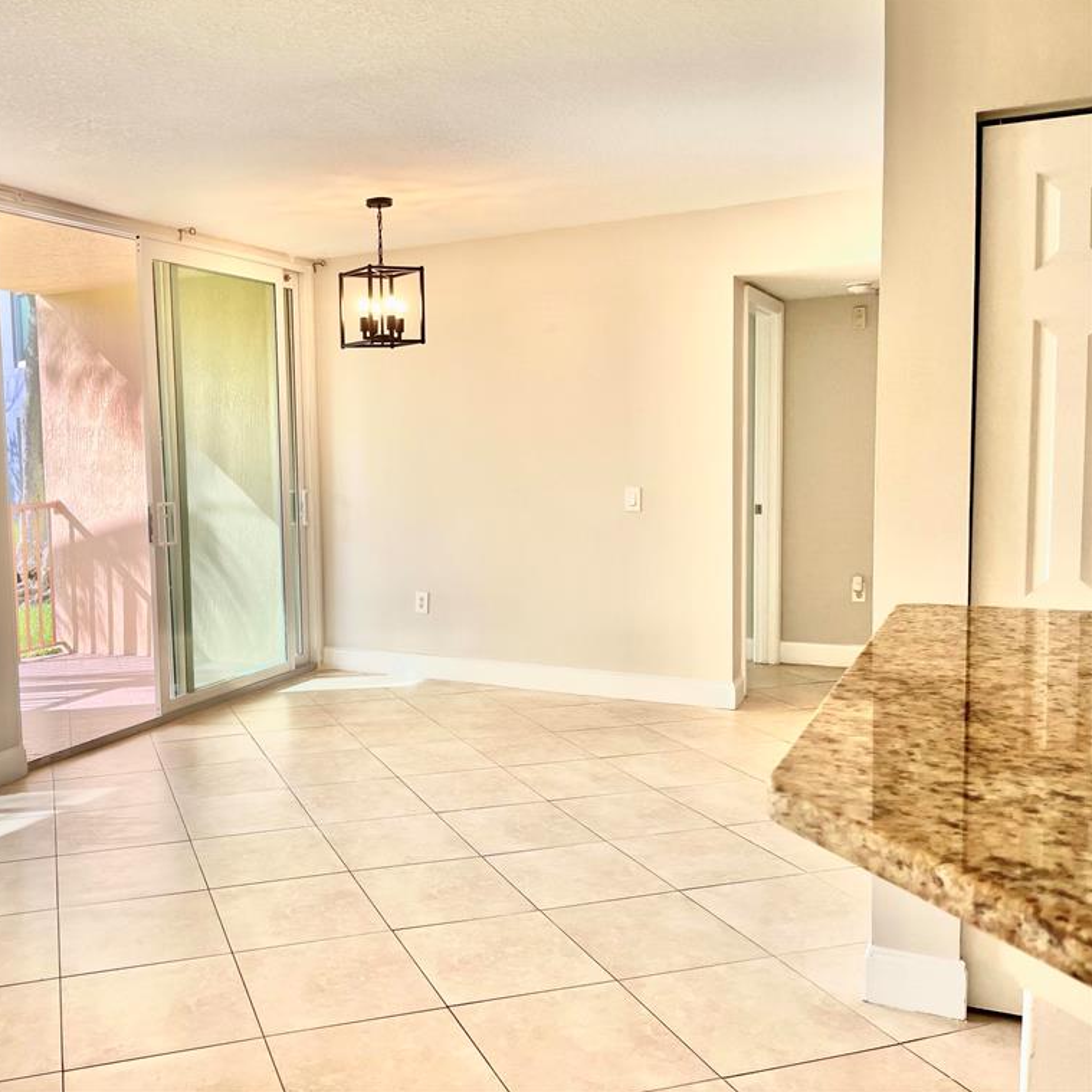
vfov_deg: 52.5
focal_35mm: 31
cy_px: 542
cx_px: 358
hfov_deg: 51.5
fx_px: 1106
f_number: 1.6
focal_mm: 5.1
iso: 50
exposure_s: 1/618
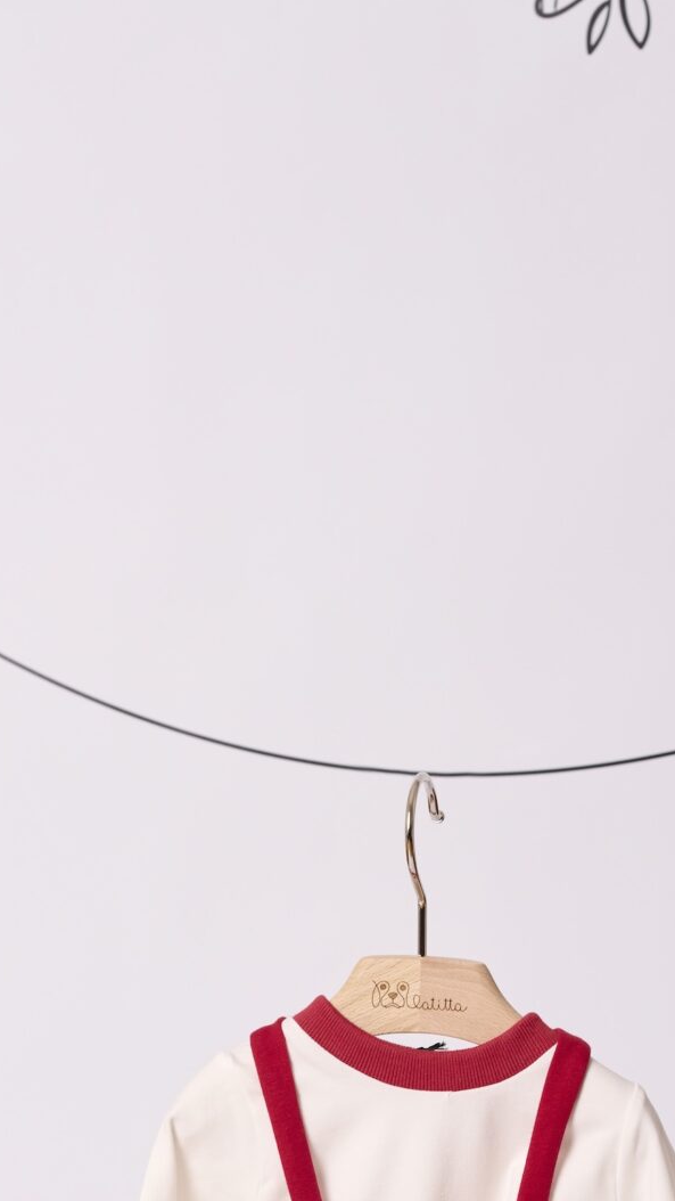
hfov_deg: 7.0
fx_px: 5504
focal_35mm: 173
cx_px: 361
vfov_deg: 12.4
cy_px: 1037
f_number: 9
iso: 64
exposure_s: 1/160
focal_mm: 85
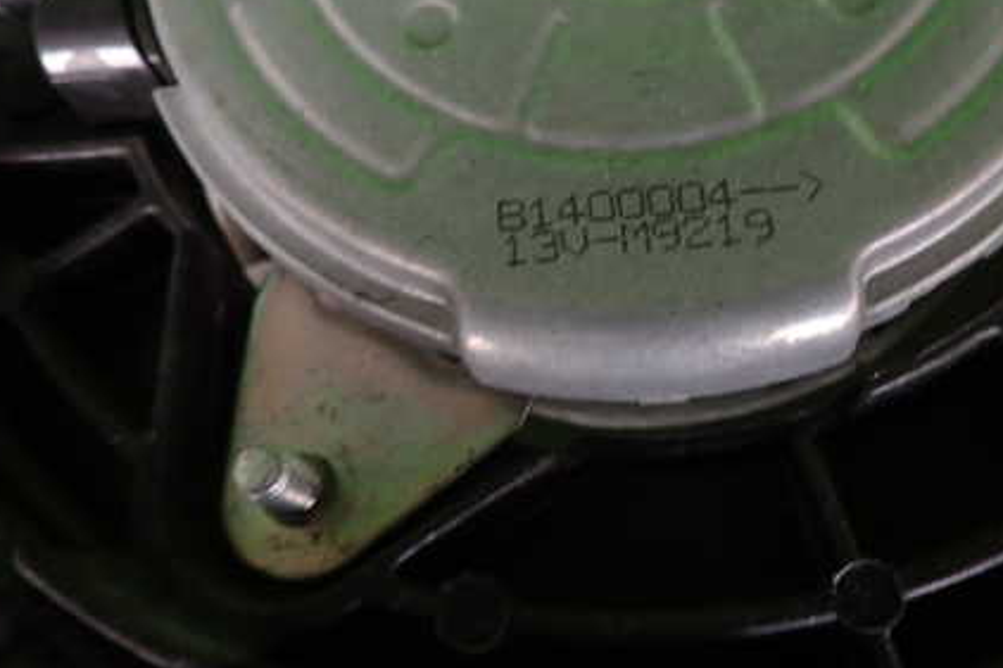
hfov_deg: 51.3
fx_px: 1030
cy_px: 257
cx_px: 637
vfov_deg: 35.7
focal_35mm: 37
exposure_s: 1/60
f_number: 2
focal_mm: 4.5
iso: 160
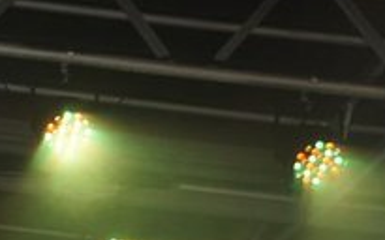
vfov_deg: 10.8
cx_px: -208
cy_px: 388
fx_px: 1217
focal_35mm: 116
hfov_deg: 16.3
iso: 100
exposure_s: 1/60
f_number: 3.2
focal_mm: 24
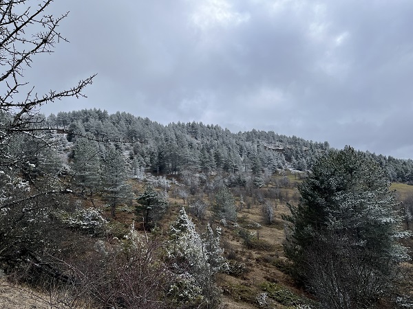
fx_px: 310
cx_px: 206
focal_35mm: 26
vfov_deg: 53.1
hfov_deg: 67.3
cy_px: 154
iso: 50
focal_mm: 5.1
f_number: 1.6
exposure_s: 1/2137
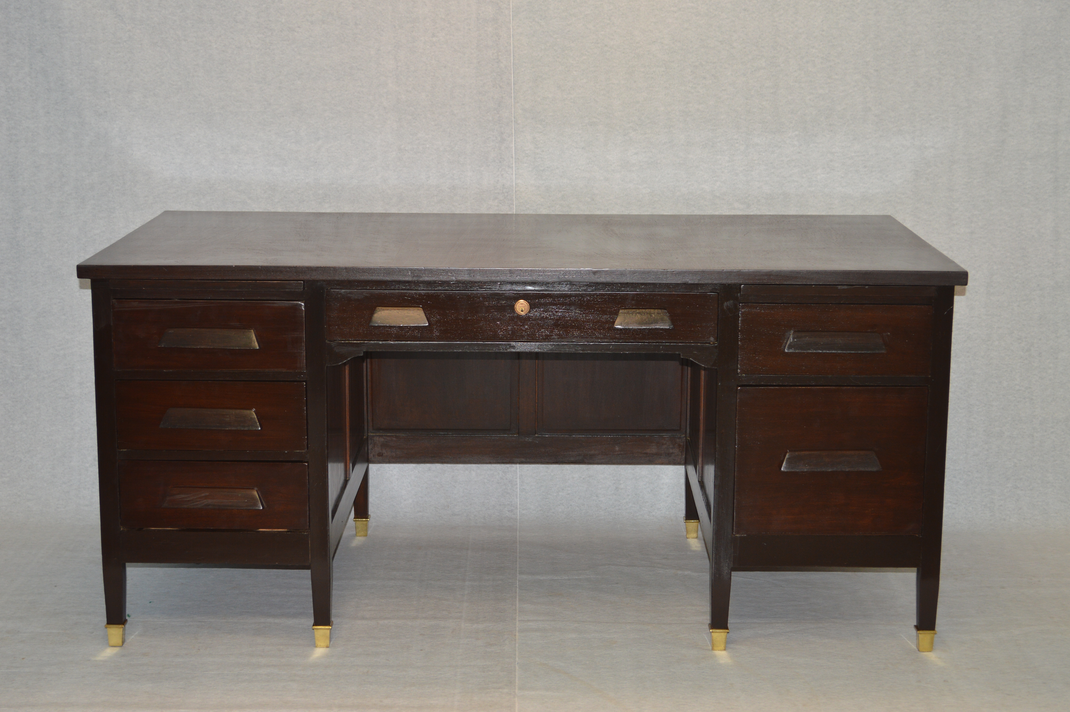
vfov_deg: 21.5
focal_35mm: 63
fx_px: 1871
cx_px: 535
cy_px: 356
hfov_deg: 31.9
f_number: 5.6
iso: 200
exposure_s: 1/50
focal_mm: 42
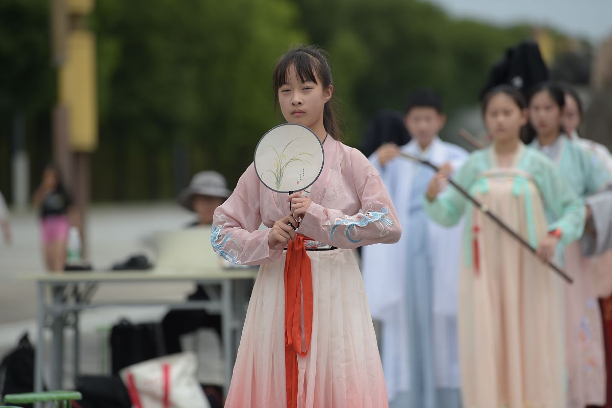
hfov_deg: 10.3
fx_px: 3398
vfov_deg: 6.9
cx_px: 306
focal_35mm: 200
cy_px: 204
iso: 200
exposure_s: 1/2500
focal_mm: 200
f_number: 3.5
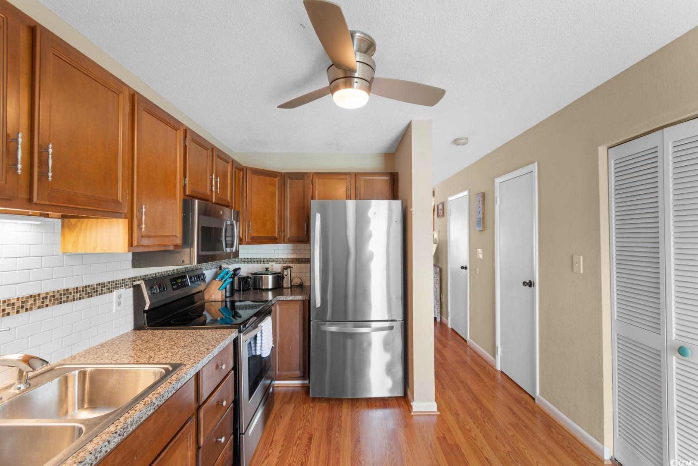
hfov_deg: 100.4
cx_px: 349
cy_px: 233
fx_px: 291
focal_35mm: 15
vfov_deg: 77.3
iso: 100
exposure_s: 1/8
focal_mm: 10
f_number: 4.5
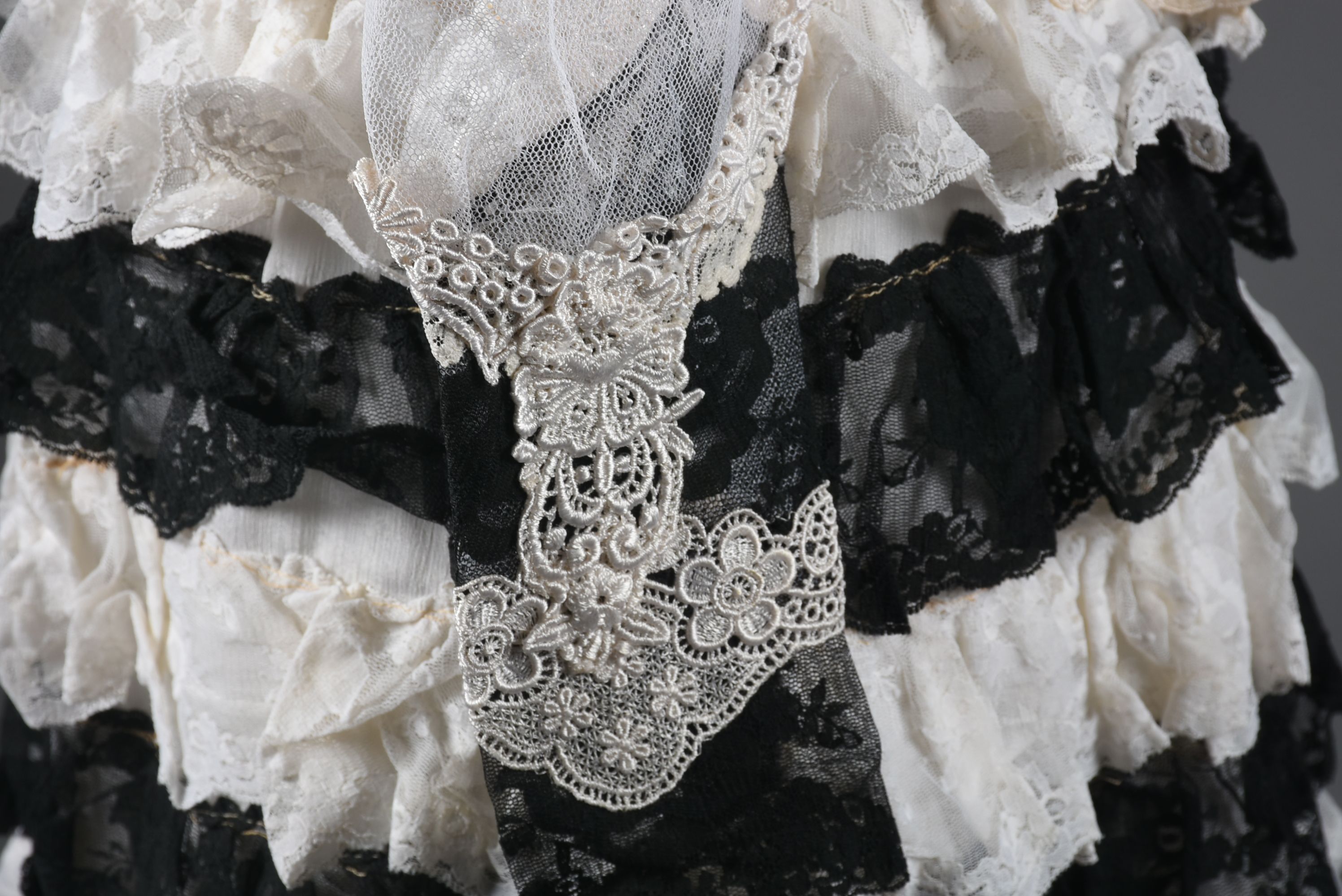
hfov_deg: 13.7
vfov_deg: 9.2
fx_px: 5596
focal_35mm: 150
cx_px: 671
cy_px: 448
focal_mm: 100
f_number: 16
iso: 200
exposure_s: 1/125
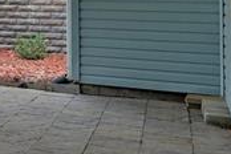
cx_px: -352
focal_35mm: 94
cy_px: -9
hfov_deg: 13.8
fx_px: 603
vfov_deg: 14.3
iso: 400
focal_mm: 16
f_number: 7.1
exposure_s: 1/160
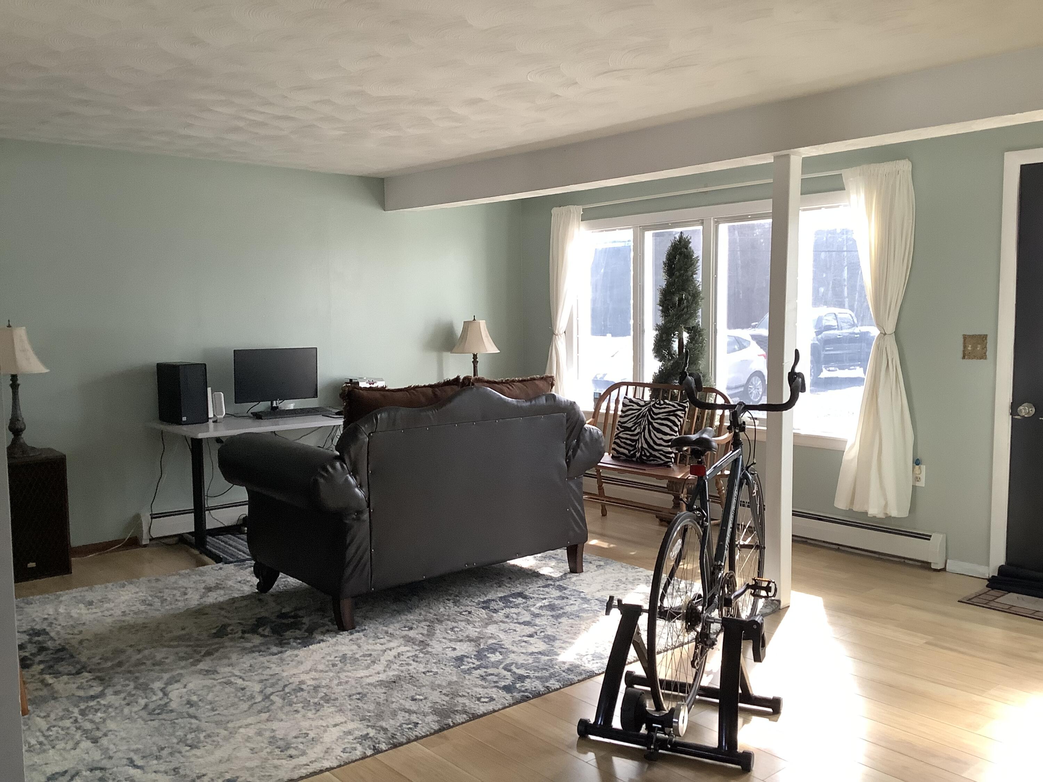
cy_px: 391
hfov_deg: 58.4
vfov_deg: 45.4
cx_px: 522
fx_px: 934
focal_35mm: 31
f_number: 2.4
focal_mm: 3.3
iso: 160
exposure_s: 1/60
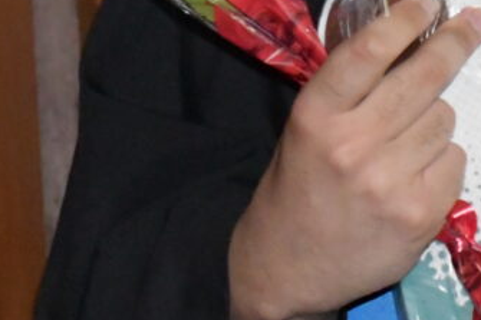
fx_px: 5515
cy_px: -171
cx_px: 569
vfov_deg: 3.3
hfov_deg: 5.0
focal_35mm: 413
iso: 6400
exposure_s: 1/60
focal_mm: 48
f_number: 4.5
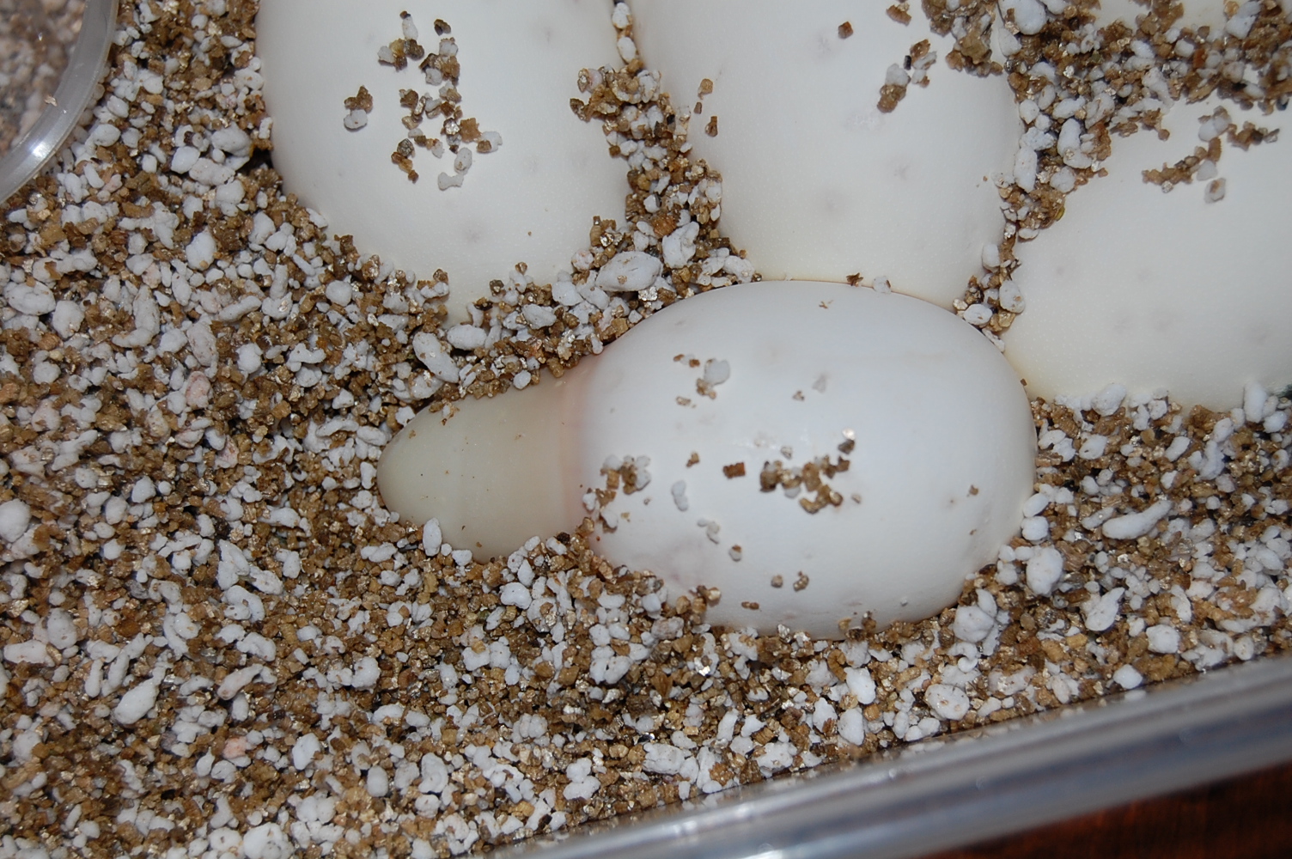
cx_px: 646
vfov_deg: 21.5
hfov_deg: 31.9
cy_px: 430
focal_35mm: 63
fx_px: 2259
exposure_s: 1/60
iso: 400
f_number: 5.3
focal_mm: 42
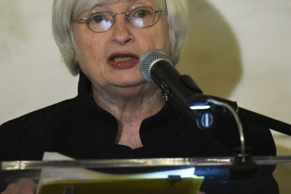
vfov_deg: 1.7
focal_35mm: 834
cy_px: 54
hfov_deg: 2.5
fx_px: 6744
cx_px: 140
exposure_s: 1/160
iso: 5000
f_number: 5.6
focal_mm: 500
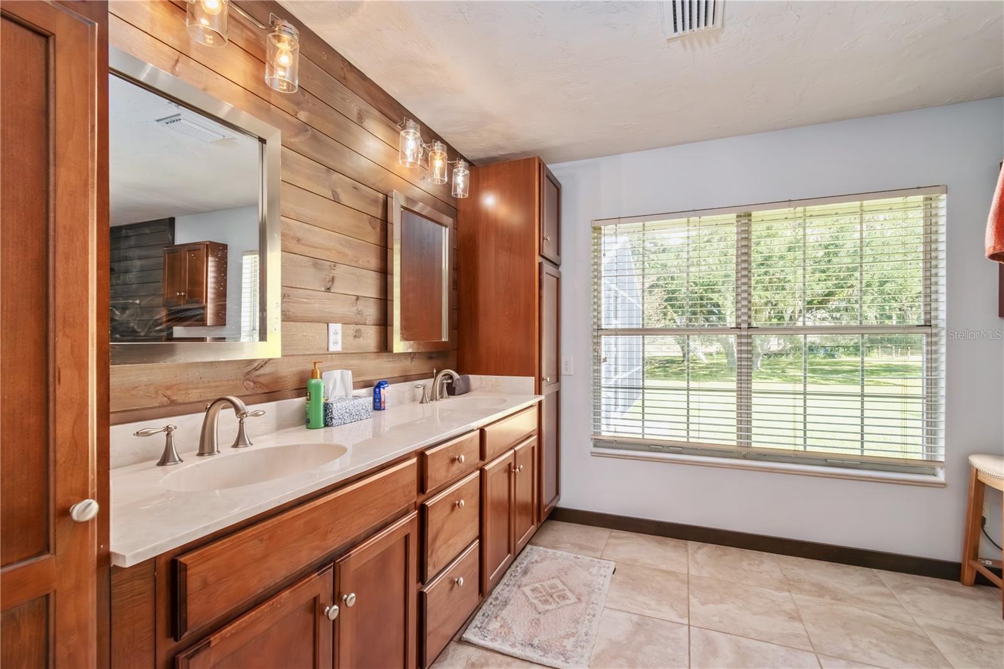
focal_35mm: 15
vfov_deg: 77.3
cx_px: 502
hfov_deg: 100.4
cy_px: 334
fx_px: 418
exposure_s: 1/6
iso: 250
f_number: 9
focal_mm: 10
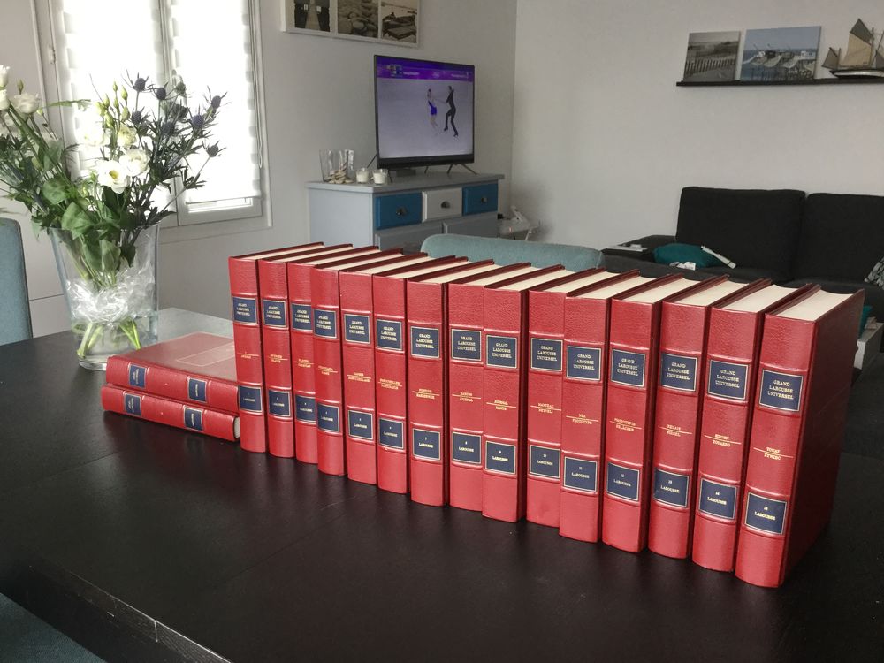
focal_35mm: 31
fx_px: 792
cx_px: 442
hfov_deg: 58.4
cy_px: 332
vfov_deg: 45.4
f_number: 2.4
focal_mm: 3.3
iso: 80
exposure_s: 1/33
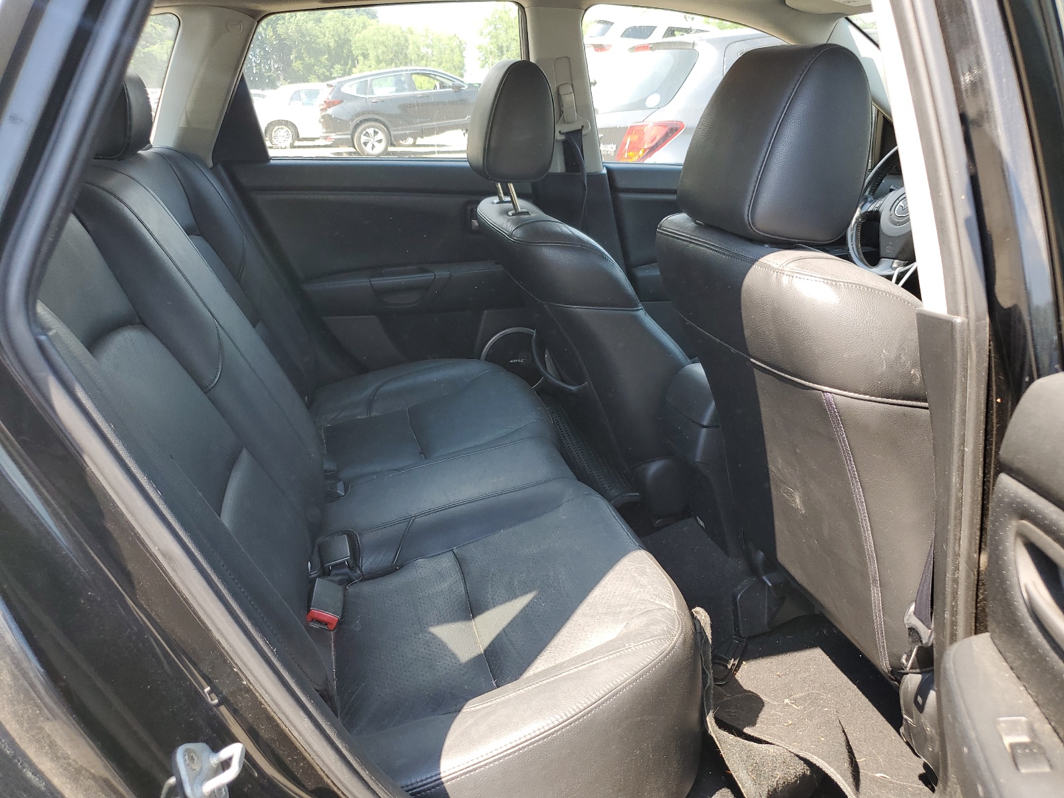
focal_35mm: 26
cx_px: 532
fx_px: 799
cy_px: 399
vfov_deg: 53.1
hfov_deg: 67.3
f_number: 1.5
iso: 50
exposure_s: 1/294
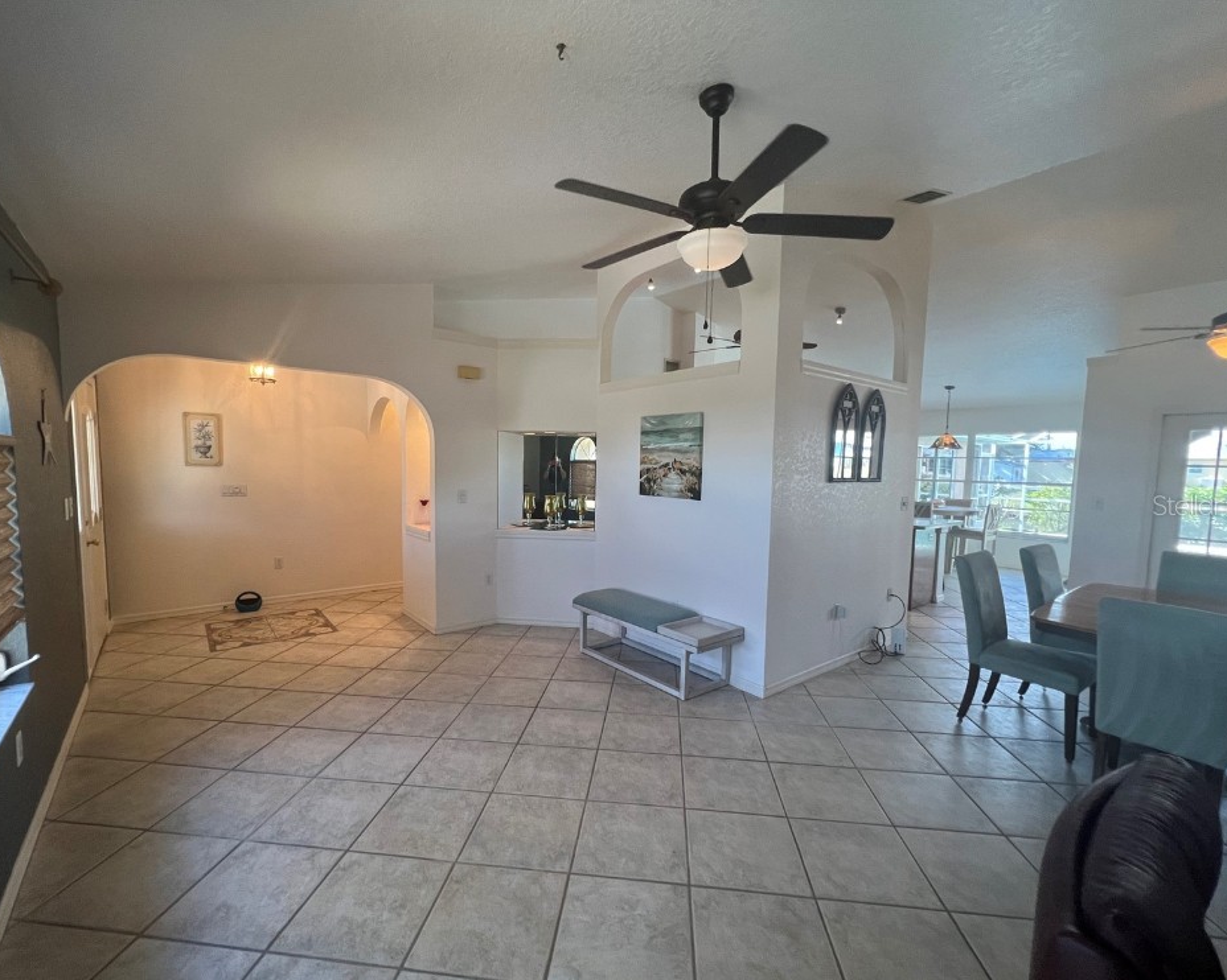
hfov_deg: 100.7
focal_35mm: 14
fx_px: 508
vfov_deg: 87.9
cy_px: 505
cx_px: 600
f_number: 1.8
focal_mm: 1.57
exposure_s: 1/120
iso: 200
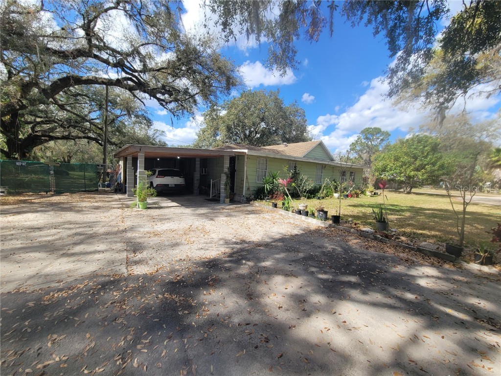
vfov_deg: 89.9
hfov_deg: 106.2
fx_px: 188
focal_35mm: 13
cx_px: 250
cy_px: 188
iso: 50
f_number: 2.2
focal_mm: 2.2
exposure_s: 1/1148
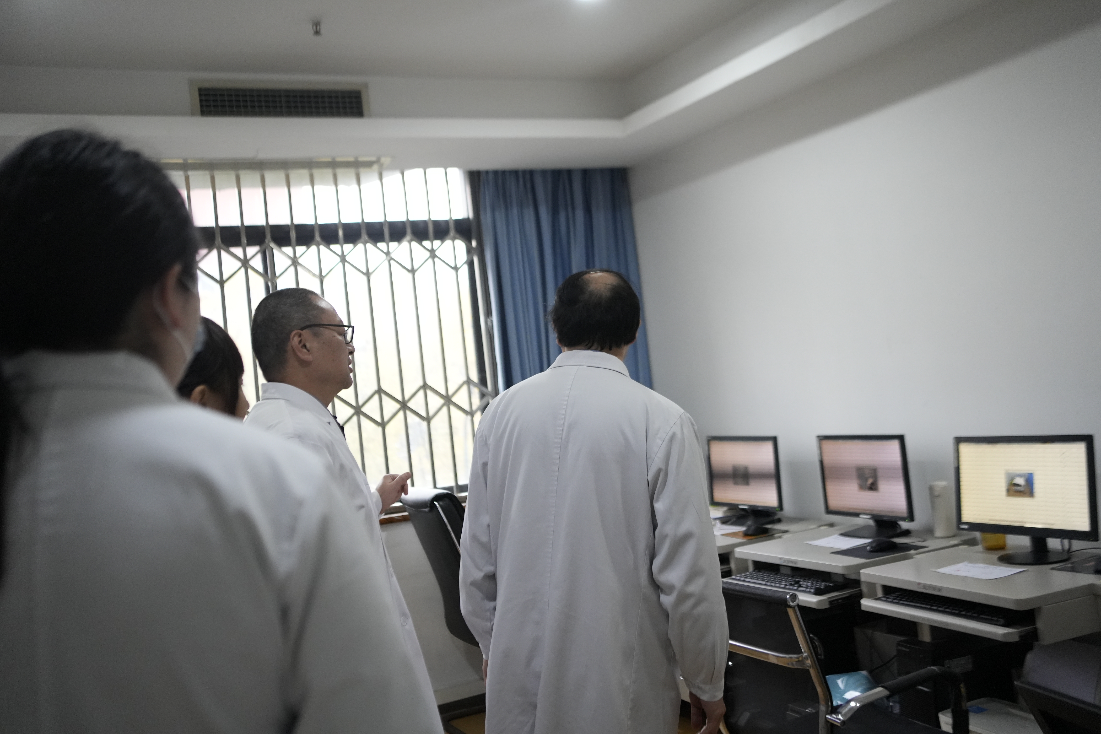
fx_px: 1070
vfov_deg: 37.9
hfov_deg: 54.4
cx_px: 550
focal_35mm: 35
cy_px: 367
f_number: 2.8
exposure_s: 1/500
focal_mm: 35
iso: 4000
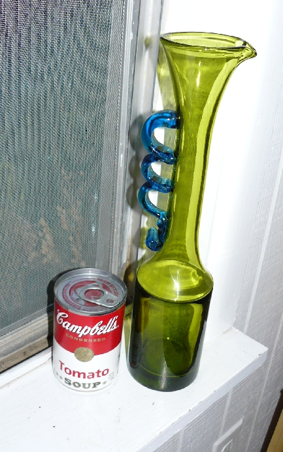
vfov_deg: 42.6
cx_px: 144
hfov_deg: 27.4
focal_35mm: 47
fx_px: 580
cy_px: 205
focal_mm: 6
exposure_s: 1/30
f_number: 2.8
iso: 100
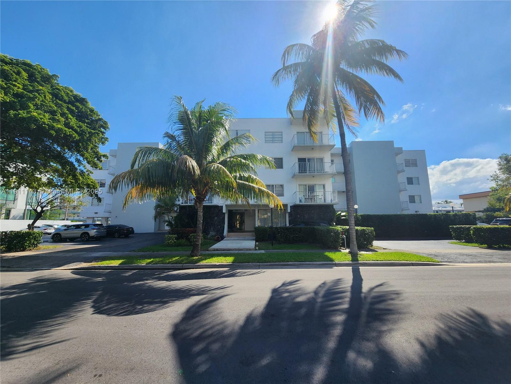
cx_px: 256
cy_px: 192
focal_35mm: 13
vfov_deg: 89.9
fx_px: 192
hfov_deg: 106.2
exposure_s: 1/2216
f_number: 2.2
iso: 50
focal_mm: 2.2
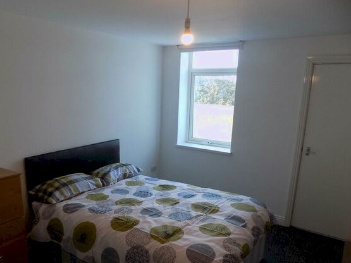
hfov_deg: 61.4
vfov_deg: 47.8
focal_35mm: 29
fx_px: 294
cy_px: 163
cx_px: 150
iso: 80
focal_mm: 4
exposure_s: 1/30
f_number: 3.1
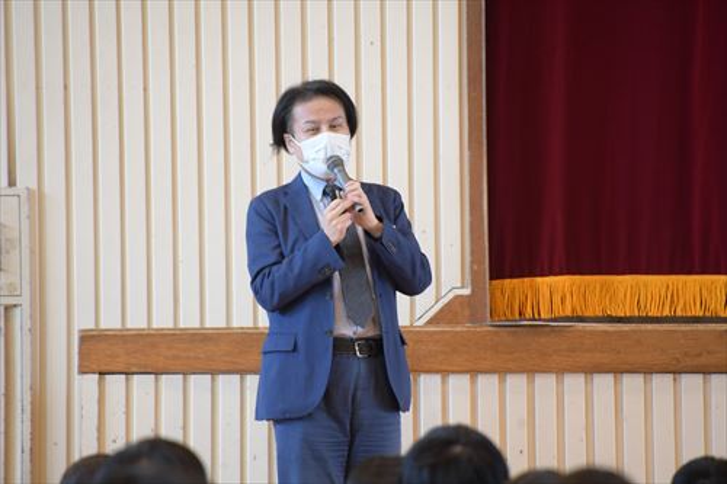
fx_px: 9084
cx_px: 364
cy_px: 242
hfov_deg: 4.6
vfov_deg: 3.1
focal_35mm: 450
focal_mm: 300
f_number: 6.3
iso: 2000
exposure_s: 1/40
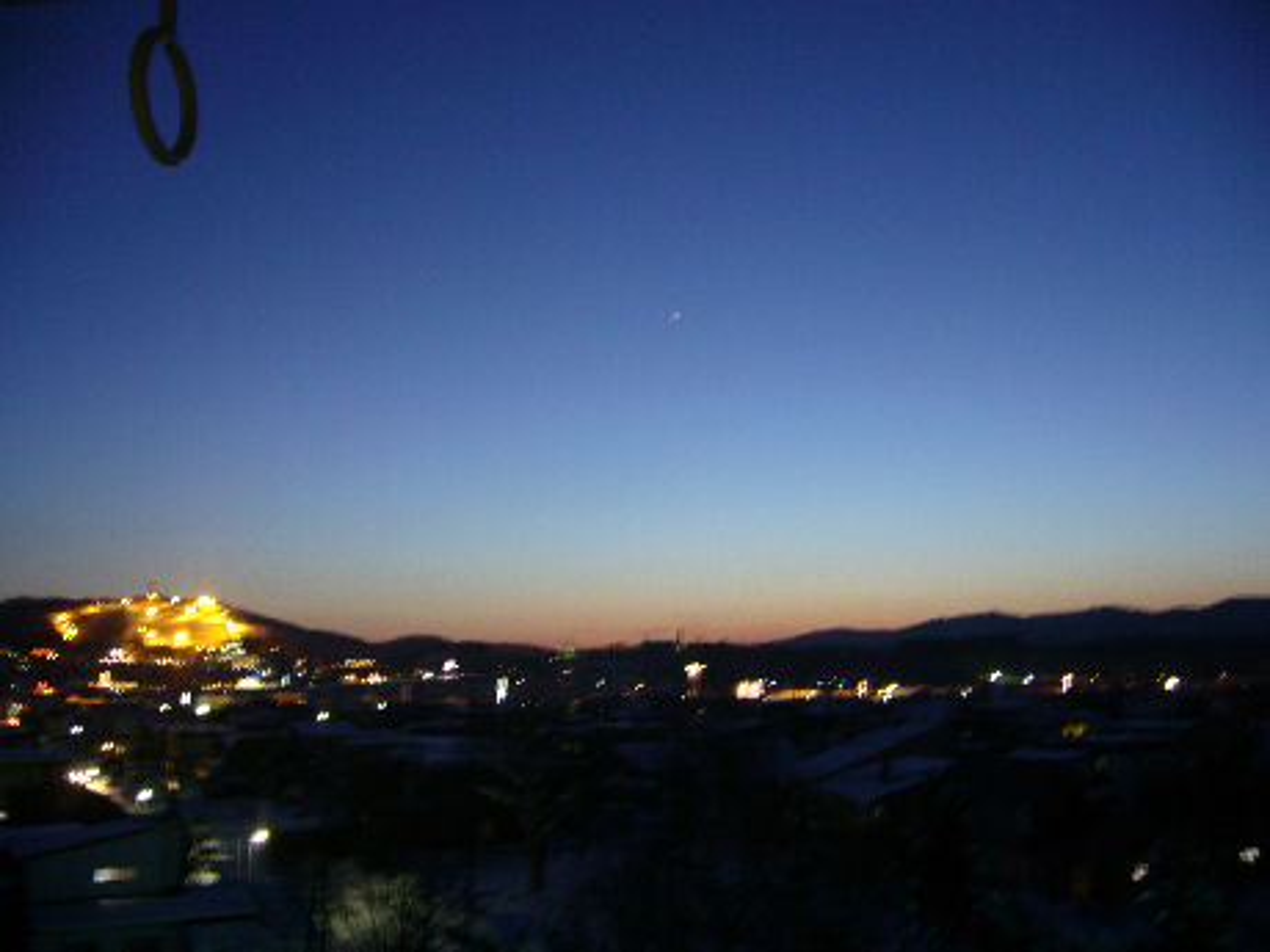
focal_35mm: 35
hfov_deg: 52.6
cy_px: 476
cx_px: 635
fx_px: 1284
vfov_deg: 40.7
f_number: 2.8
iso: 80
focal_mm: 5.8
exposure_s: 1.3
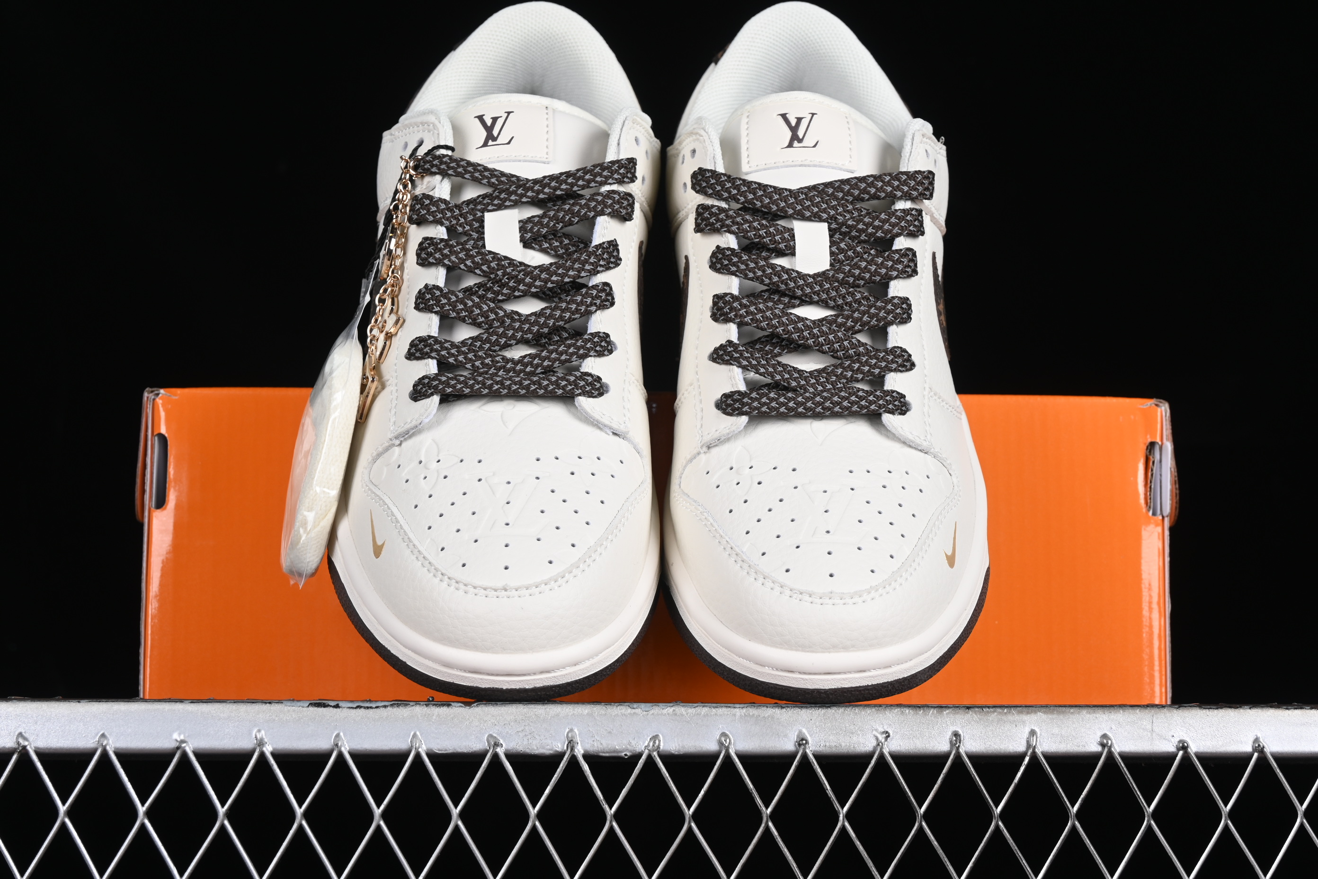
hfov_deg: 27.0
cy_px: 440
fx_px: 2746
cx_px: 659
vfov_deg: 18.2
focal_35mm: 75
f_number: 8
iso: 160
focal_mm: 50
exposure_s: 1/80
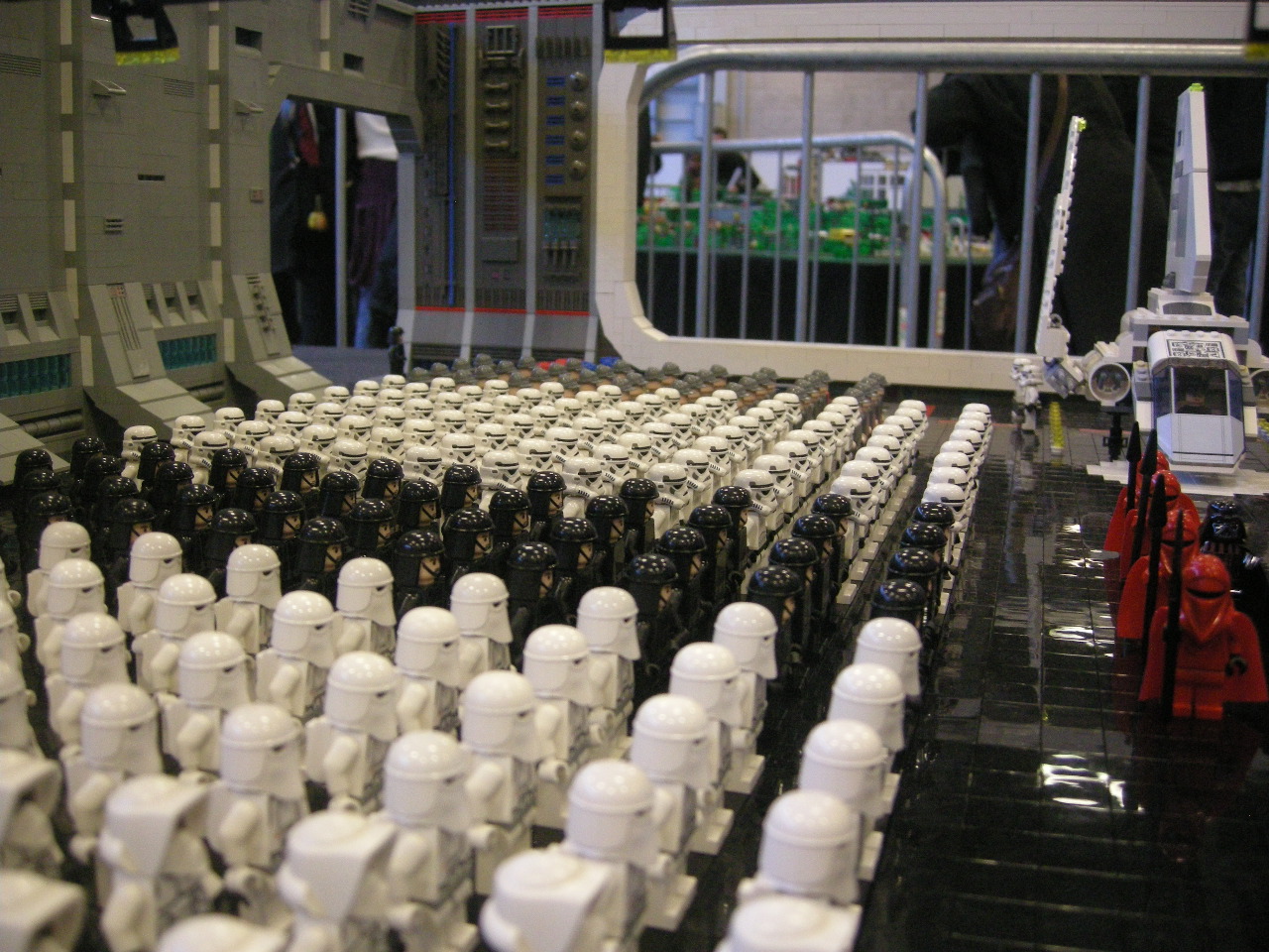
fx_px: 1320
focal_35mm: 36
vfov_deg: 39.7
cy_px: 476
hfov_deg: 51.4
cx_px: 634
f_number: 2.7
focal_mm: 7.5
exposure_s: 1/25
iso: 400
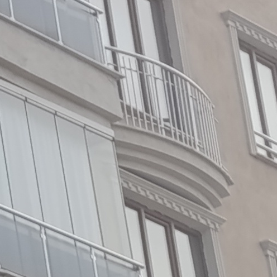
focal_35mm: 335
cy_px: -56
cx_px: -632
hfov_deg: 4.9
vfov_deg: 5.2
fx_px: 3033
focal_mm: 6.14
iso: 50
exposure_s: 1/431
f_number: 1.6
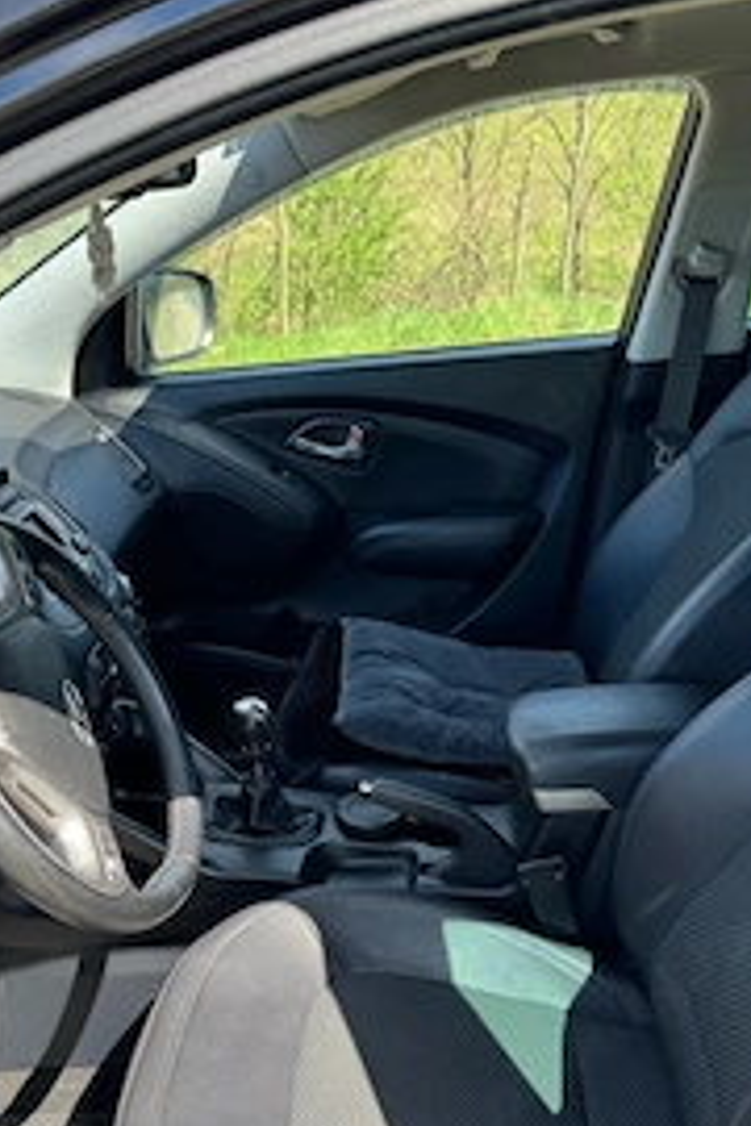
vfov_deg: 51.0
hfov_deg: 35.9
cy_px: 746
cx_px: 376
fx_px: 1158
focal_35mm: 37
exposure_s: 1/491
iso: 80
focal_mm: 6.76
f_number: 1.78
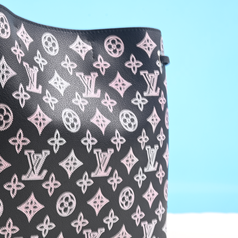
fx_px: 607
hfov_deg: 22.1
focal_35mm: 78
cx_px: 69
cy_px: 100
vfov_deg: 22.2
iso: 160
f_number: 16
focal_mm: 40
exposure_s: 1/2
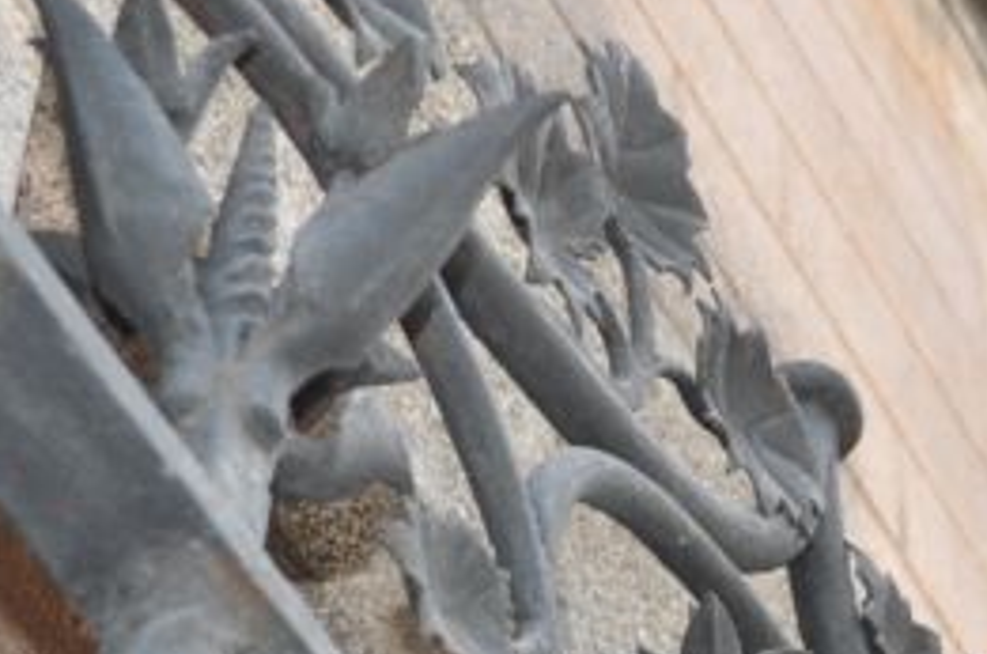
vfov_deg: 9.4
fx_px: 3901
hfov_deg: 14.3
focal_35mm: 143
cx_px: 813
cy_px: 898
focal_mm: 31
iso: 280
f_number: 4
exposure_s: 1/200
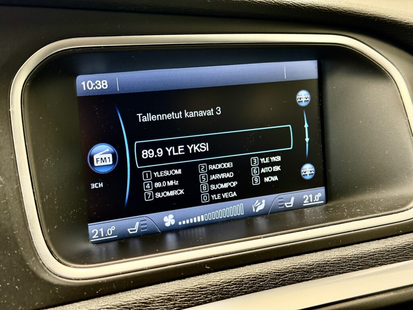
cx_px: 206
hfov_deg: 39.7
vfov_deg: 30.3
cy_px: 155
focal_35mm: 48
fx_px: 573
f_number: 1.78
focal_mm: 6.76
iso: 500
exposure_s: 1/33
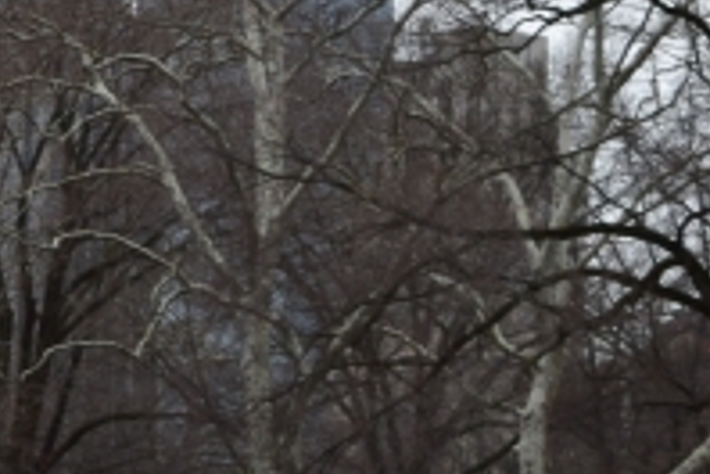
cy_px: 345
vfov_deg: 4.9
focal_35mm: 279
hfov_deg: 6.9
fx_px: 5502
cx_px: -1043
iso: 400
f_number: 9
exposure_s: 1/125
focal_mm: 36
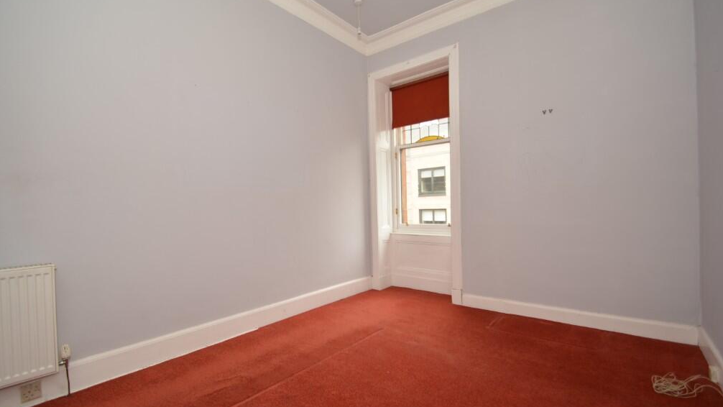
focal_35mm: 16
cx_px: 356
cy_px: 203
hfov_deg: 99.4
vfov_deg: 67.1
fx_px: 307
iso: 100
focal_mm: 10
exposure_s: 1/15
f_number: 3.5
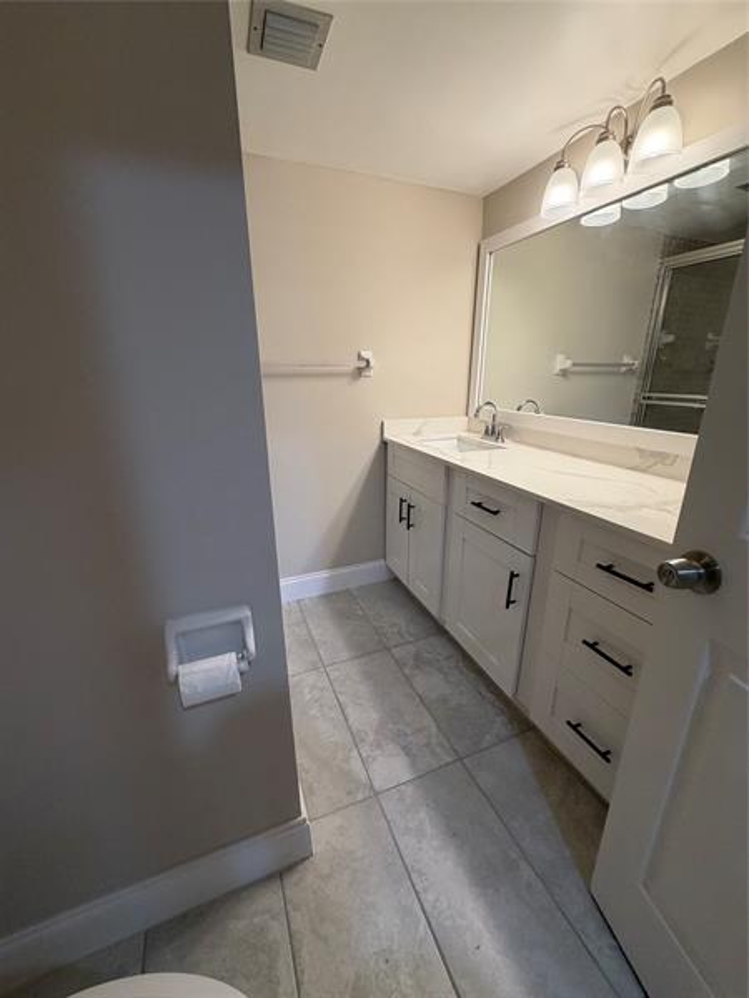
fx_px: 404
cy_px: 499
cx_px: 374
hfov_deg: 85.7
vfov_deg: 102.1
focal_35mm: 14
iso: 200
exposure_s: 1/120
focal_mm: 2.22
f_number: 2.2
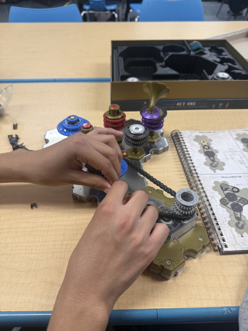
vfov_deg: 71.6
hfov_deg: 56.8
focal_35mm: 24
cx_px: 124
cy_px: 166
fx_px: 229
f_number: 1.78
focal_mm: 6.76
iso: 160
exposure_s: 1/104
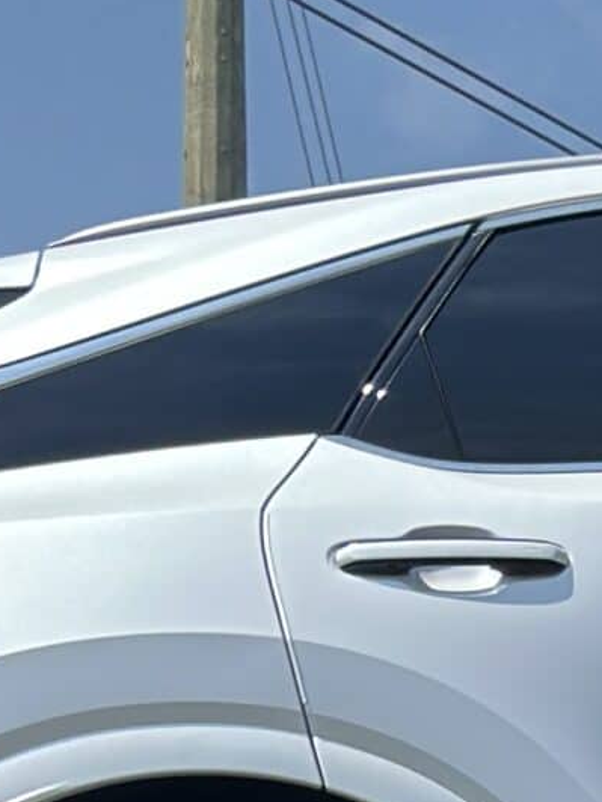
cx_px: 1381
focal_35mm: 231
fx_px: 5356
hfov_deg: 6.2
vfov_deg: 8.0
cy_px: 1898
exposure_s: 1/3597
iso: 100
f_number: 1.78
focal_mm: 6.86
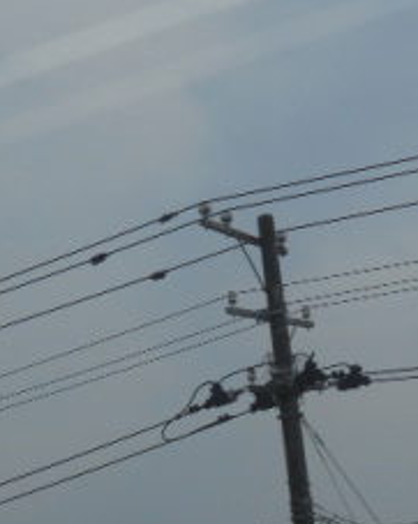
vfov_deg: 13.6
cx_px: 536
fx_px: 2200
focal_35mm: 142
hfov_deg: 10.6
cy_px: 207
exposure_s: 1/640
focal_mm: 11.6
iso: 80
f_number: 5.3
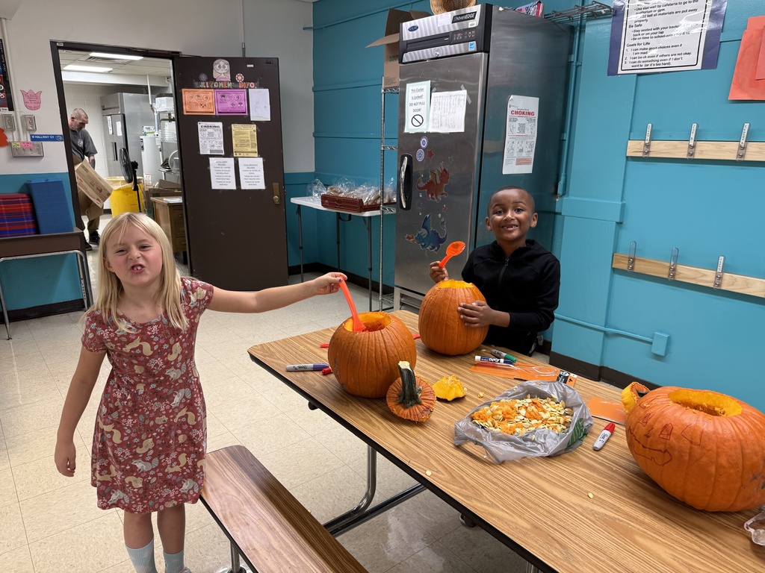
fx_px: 530
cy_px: 286
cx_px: 382
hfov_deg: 71.6
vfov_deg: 56.8
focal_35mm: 24
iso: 125
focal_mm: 6.76
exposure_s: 1/60
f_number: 1.78
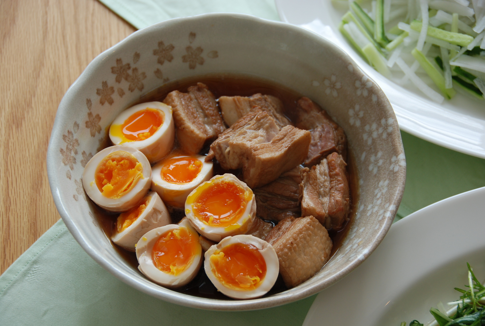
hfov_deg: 20.9
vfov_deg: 14.1
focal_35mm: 98
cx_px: 242
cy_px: 163
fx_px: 1316
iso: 250
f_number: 5
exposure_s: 1/125
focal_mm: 65
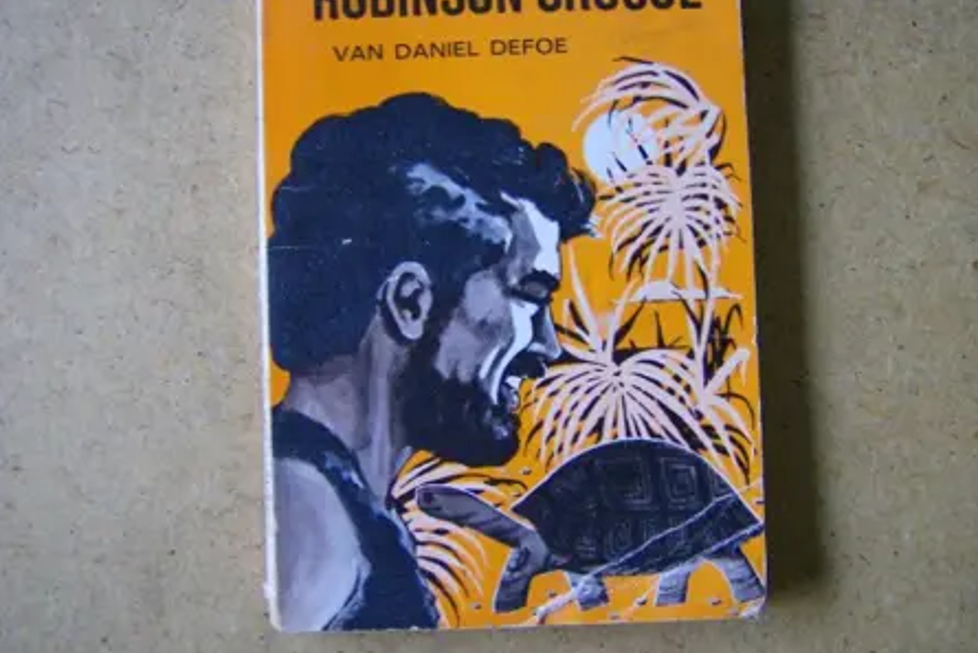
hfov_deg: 48.4
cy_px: 317
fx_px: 1087
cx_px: 476
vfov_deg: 33.4
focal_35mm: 40
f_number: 2.8
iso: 200
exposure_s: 1/14.3
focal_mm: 6
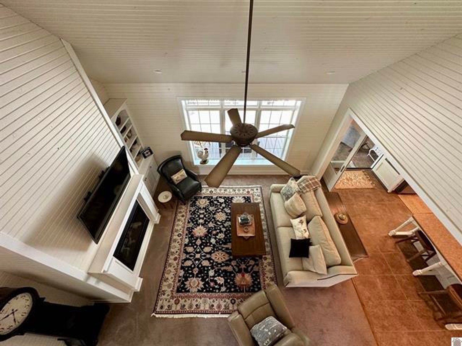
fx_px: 187
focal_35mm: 14
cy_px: 173
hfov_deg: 102.1
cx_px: 231
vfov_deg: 85.7
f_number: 2.2
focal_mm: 2.22
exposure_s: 1/60
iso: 200
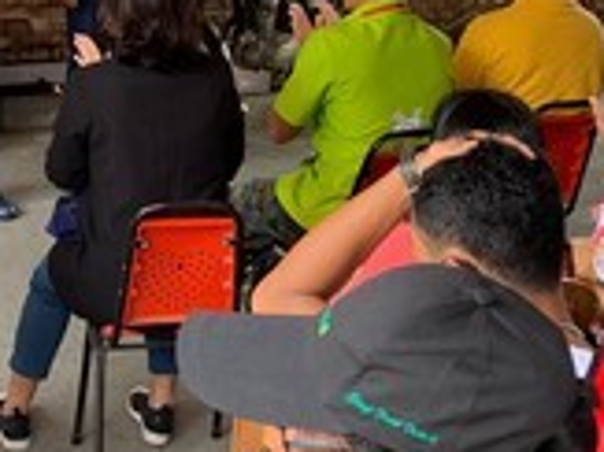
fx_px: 1674
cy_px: 170
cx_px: 219
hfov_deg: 20.4
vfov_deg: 15.4
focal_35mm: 96
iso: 64
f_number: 1.8
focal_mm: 4.25
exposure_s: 1/121
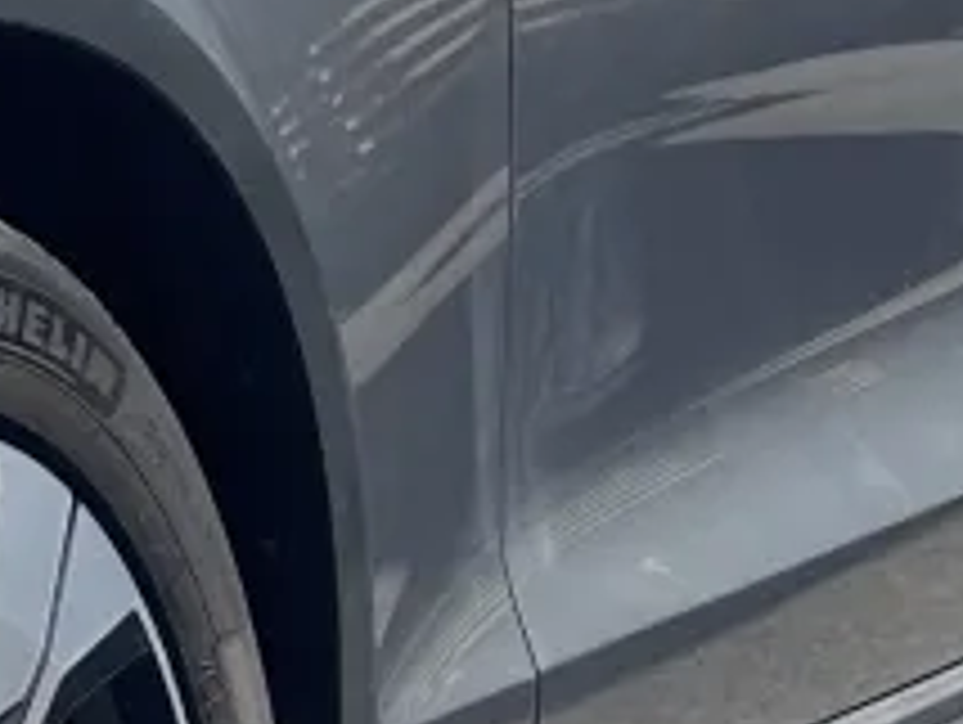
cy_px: 234
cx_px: -1166
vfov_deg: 8.8
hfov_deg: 10.5
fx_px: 4679
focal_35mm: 168
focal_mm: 5.1
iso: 32
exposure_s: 1/1795
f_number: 1.6
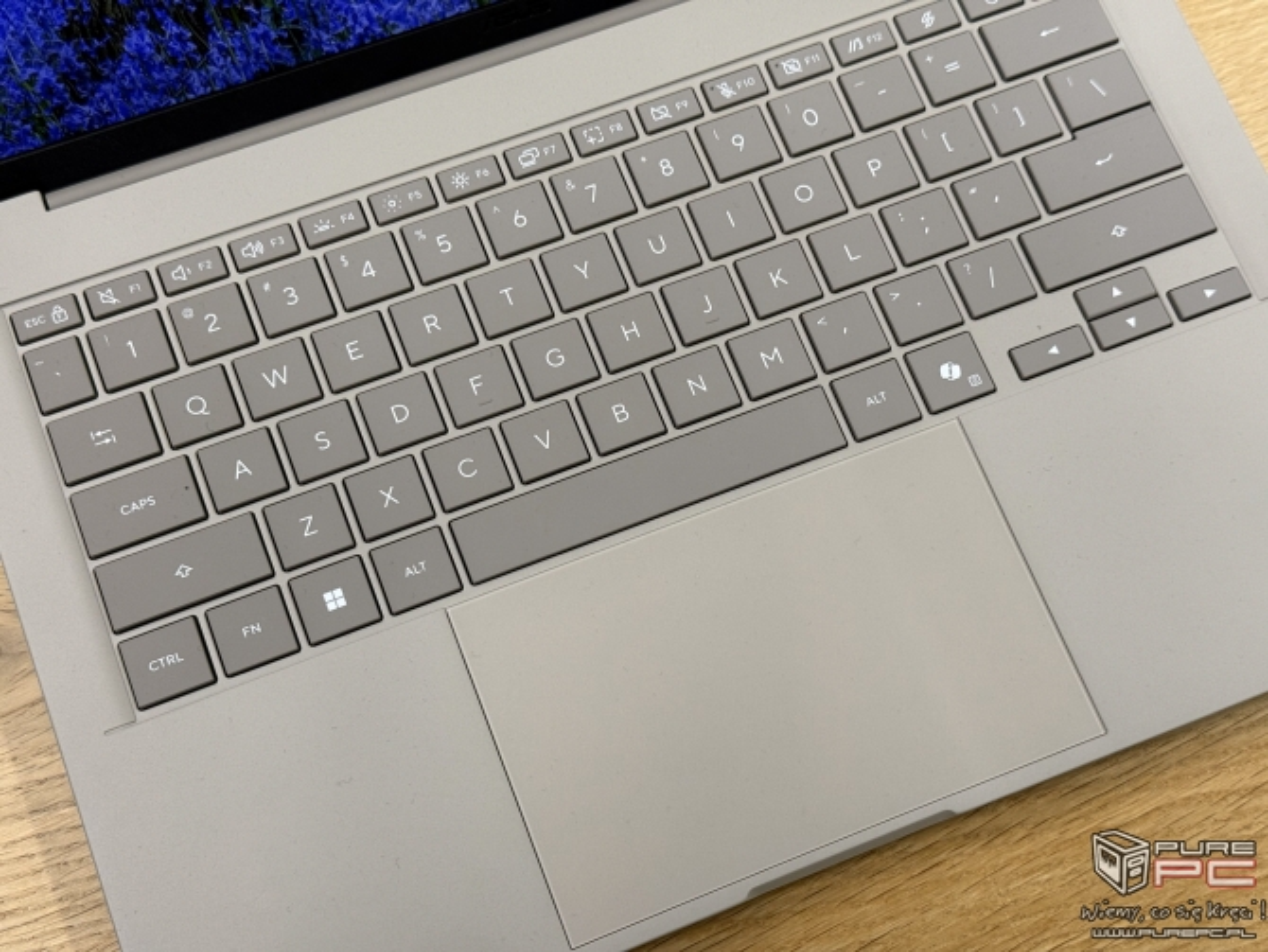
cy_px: 476
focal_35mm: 48
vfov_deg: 30.3
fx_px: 1759
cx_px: 634
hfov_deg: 39.6
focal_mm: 6.76
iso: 50
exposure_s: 1/50
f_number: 1.78
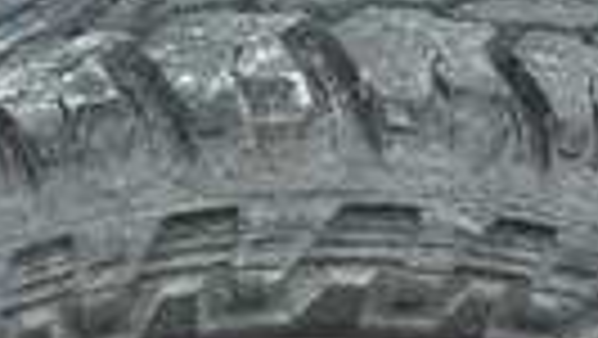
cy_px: 762
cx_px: 238
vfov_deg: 8.0
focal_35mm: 142
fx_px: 2253
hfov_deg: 15.1
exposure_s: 1/294
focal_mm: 3.58
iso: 40
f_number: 1.9
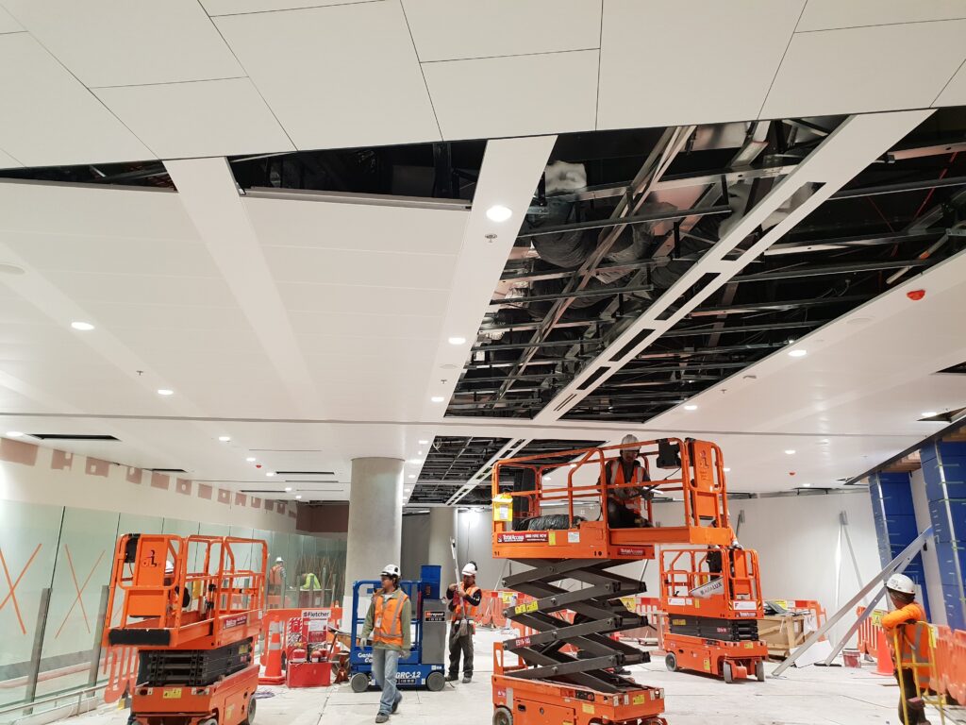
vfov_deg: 53.1
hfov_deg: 67.3
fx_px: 726
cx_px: 483
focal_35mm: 26
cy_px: 362
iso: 320
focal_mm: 4.3
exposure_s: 1/33
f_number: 2.4
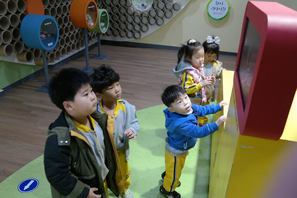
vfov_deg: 43.6
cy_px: 99
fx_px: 247
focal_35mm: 30
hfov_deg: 61.9
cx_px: 148
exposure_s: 1/40
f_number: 3.5
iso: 800
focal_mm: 20
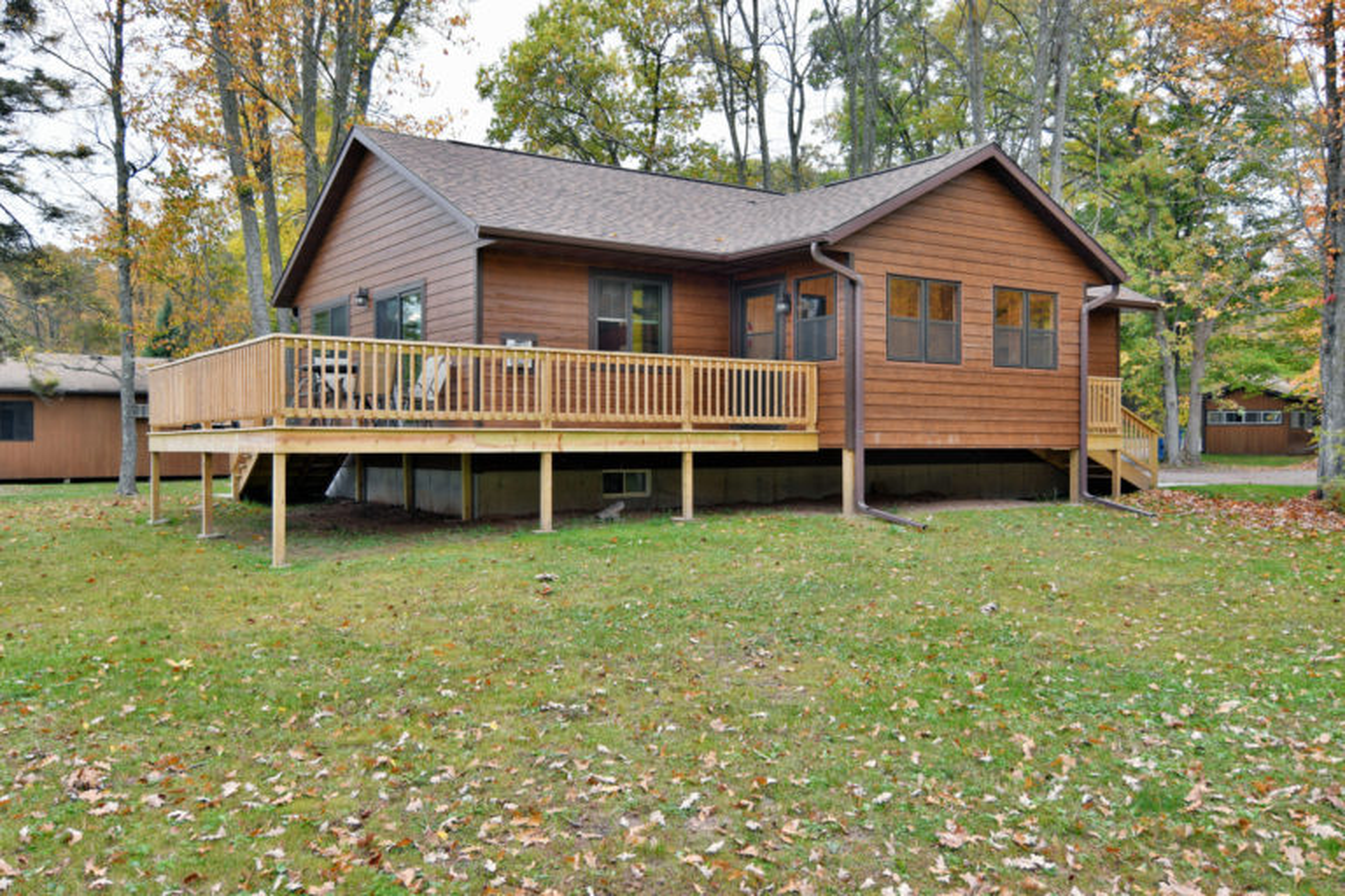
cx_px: 672
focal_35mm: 30
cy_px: 448
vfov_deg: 43.6
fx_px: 1121
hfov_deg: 61.9
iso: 100
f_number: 5.6
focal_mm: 20
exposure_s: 1/40
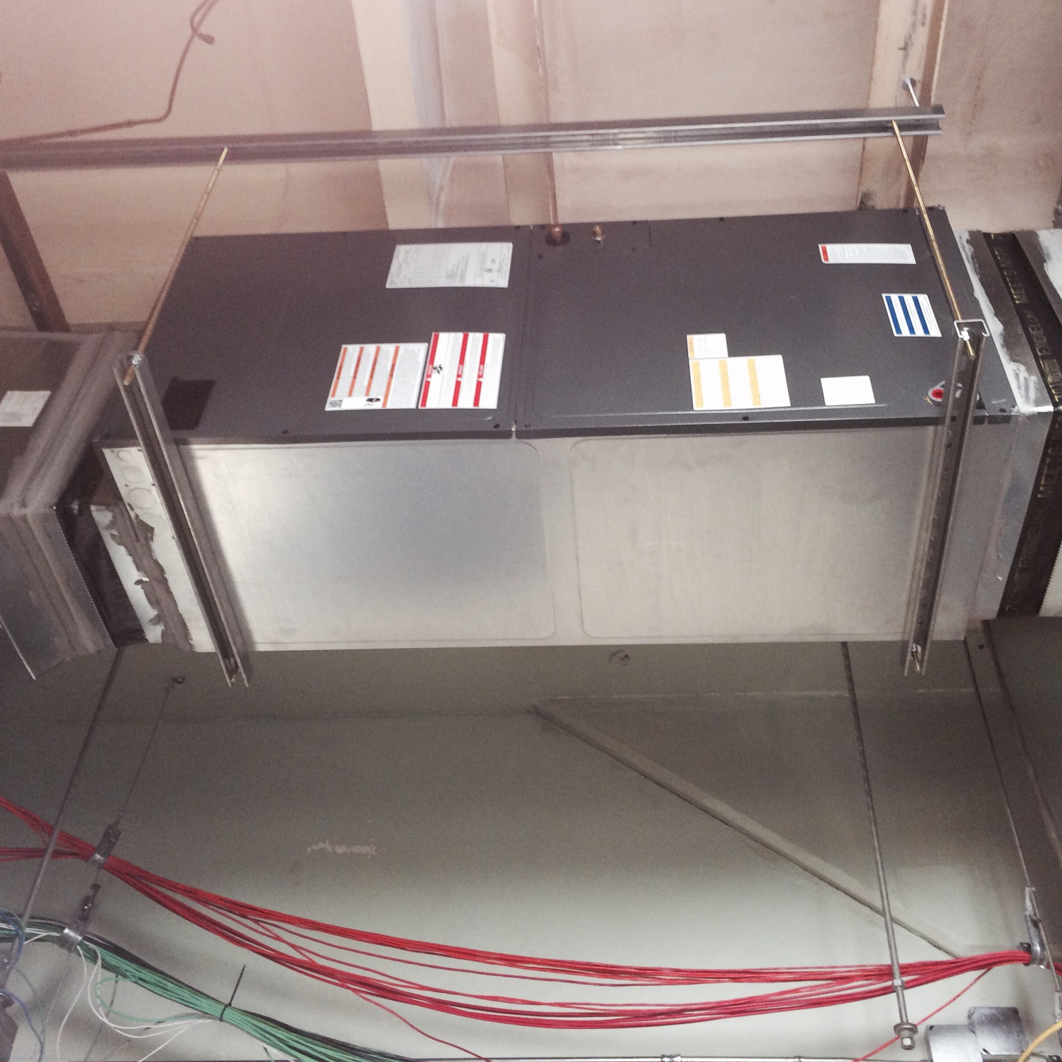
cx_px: 561
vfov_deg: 46.0
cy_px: 522
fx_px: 1250
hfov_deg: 46.0
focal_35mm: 36
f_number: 2.2
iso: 160
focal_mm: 4.12
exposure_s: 1/24
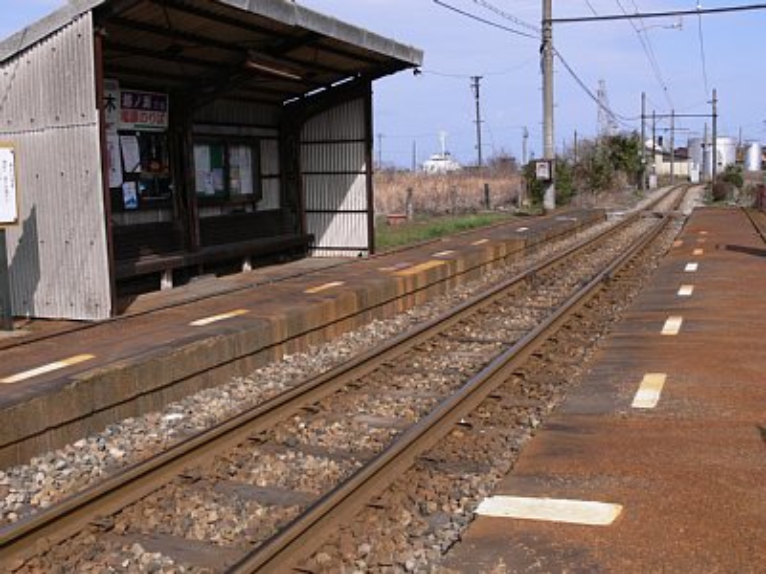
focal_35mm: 35
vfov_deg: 40.7
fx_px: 774
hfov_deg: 52.6
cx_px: 383
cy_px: 287
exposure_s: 1/400
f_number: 5.6
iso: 80
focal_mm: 7.4
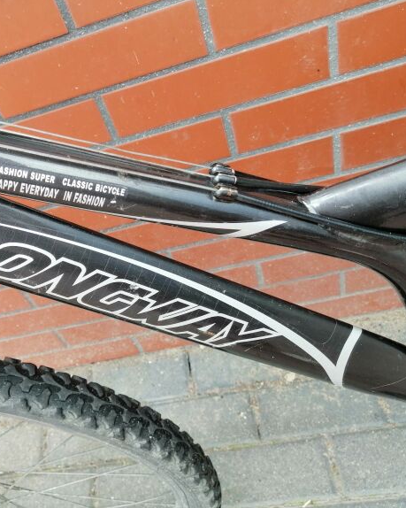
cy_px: 254
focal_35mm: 34
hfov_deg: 42.3
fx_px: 511
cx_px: 114
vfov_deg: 52.9
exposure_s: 1/50
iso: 80
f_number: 1.8
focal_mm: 3.95
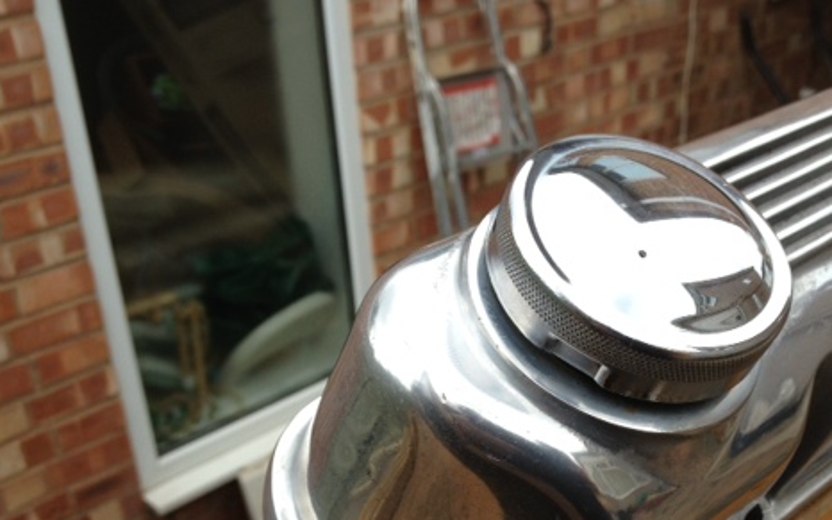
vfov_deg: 25.0
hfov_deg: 39.2
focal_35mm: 51
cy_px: 400
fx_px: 1156
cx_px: 546
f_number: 2.4
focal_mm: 4.28
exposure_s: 1/400
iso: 50
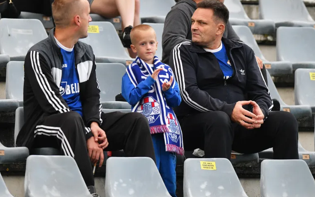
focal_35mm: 307
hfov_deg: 6.8
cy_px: 96
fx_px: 2635
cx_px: 157
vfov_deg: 4.3
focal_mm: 300
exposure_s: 1/1250
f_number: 4
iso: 1600
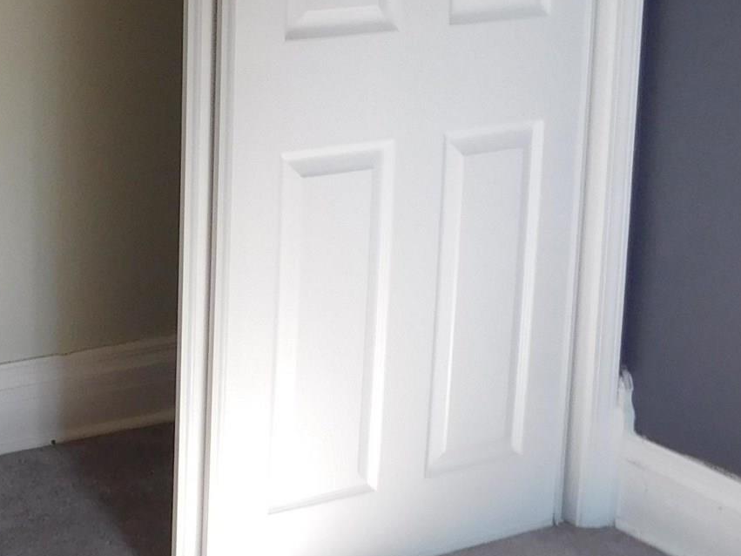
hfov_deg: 22.4
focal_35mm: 83
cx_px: -41
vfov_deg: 17.5
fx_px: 1776
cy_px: 60
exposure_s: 1/40
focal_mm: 4
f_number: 3
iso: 125
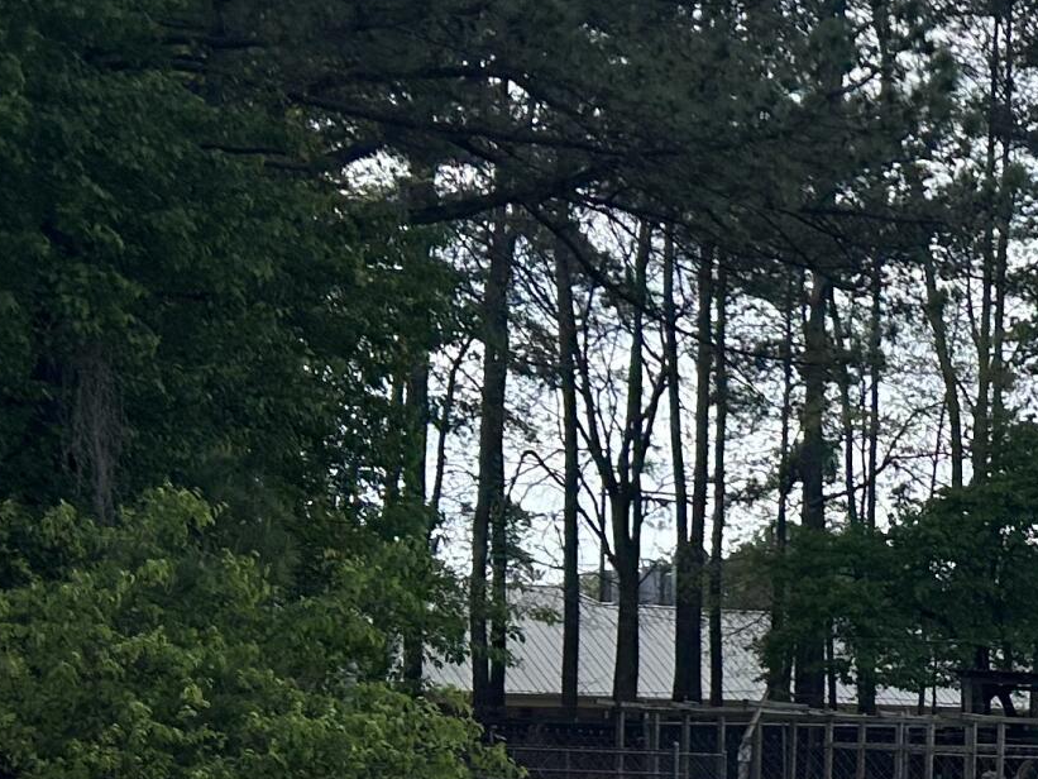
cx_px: 1716
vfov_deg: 15.4
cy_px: 674
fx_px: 2849
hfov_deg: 17.7
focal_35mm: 95
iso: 50
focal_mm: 5.7
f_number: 1.5
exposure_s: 1/6211
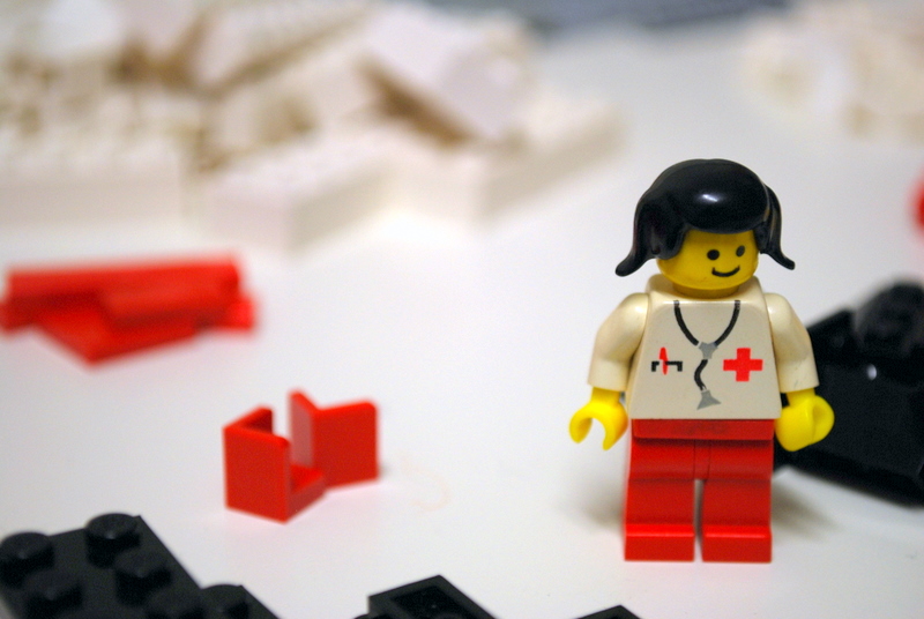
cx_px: 462
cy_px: 310
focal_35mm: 82
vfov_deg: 16.6
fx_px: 2121
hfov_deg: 24.6
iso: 200
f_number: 5.6
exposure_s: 1/13
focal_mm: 55
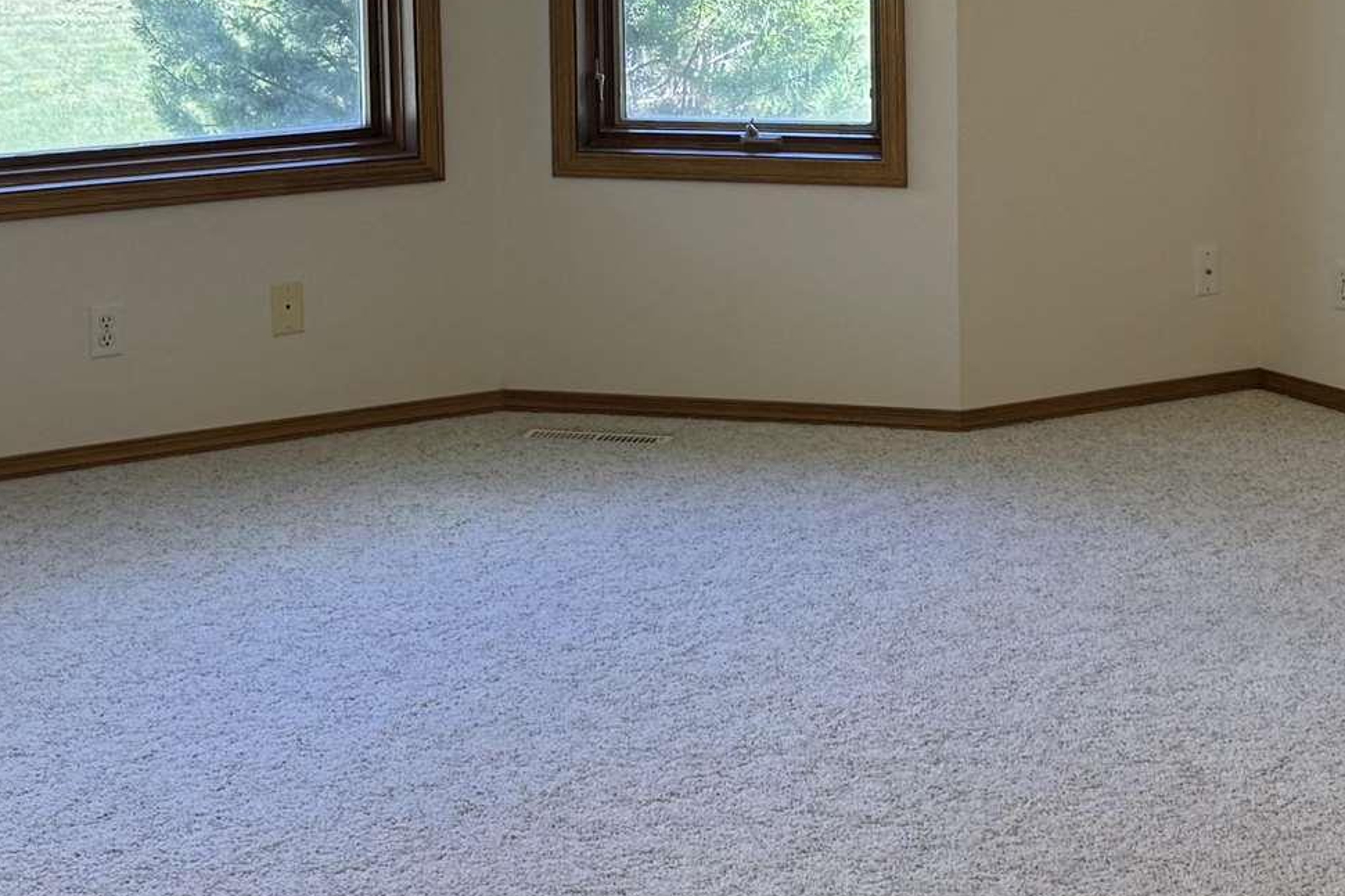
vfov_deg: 16.9
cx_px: 748
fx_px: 2951
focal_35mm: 79
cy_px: 7
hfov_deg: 25.7
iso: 100
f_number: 1.78
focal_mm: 6.76
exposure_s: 1/121
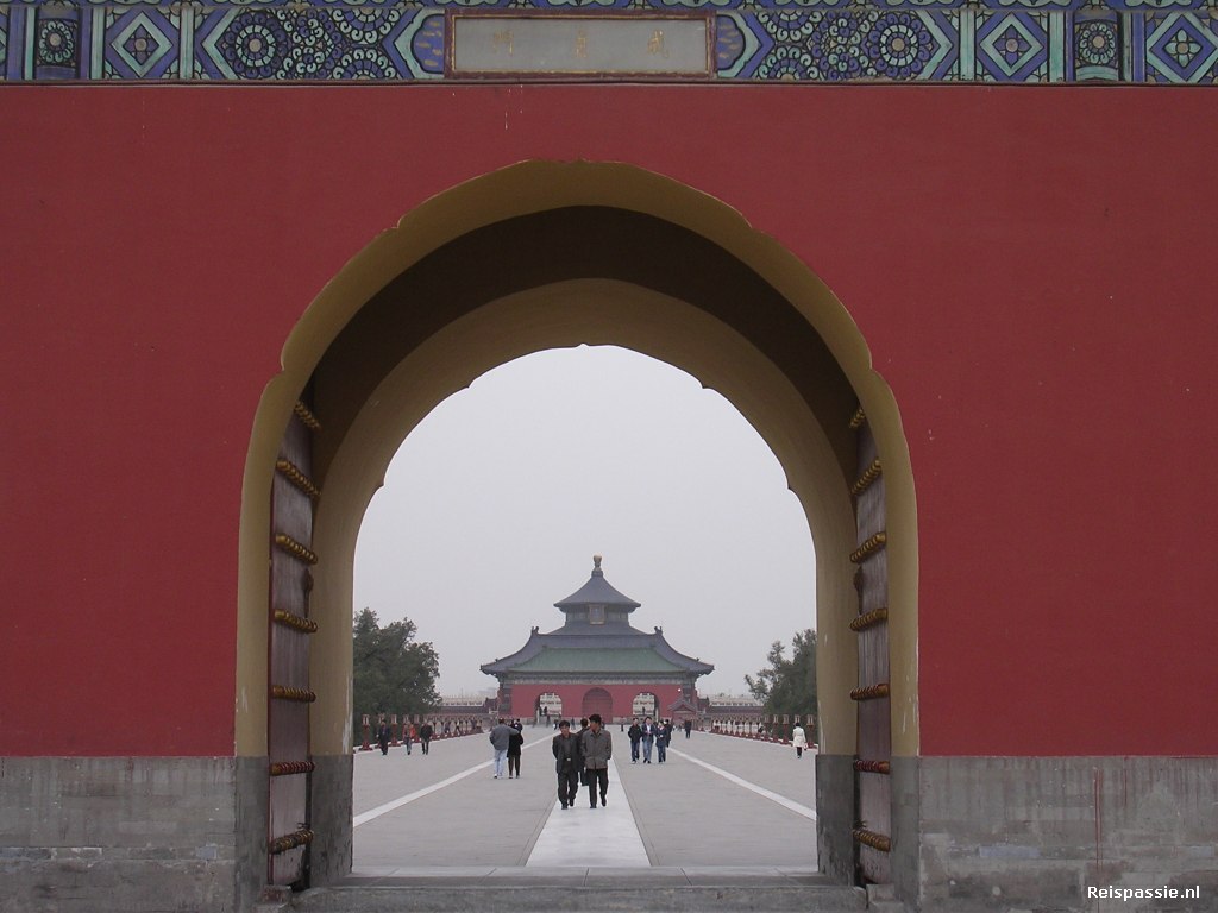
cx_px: 609
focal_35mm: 67
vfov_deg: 21.9
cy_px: 456
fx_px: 2357
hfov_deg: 29.0
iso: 100
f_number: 3.6
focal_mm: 10.2
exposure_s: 1/407
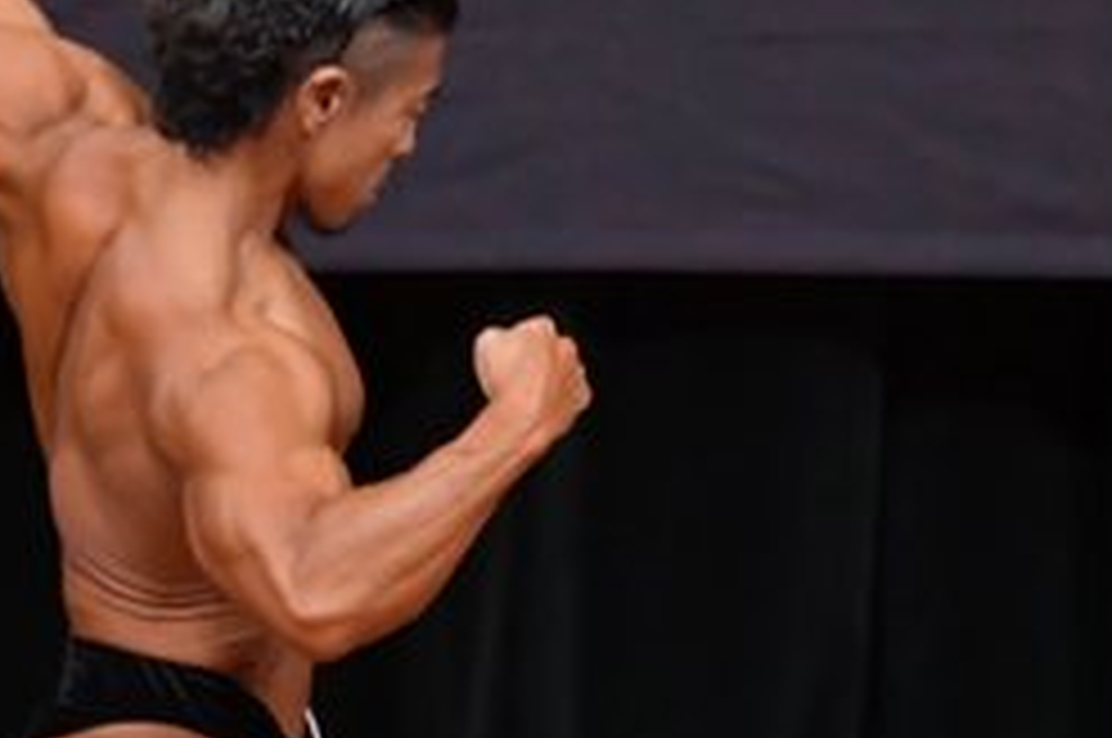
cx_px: 182
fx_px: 29059
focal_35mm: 942
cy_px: 742
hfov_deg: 2.2
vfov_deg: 1.5
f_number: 5.6
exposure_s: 1/400
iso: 4000
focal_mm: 200
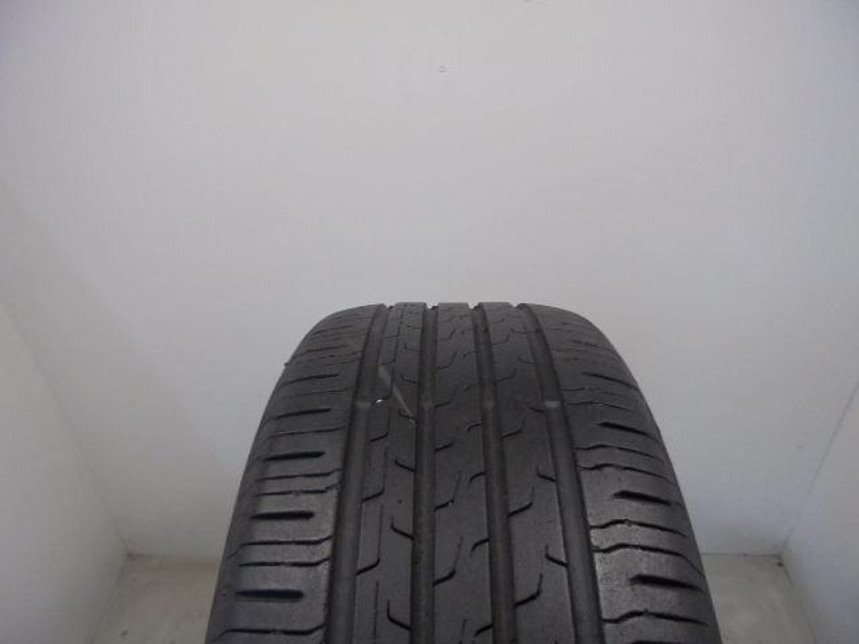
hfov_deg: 67.3
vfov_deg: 53.1
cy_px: 322
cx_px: 430
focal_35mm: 26
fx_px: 645
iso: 100
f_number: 3.5
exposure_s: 1/40
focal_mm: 4.6
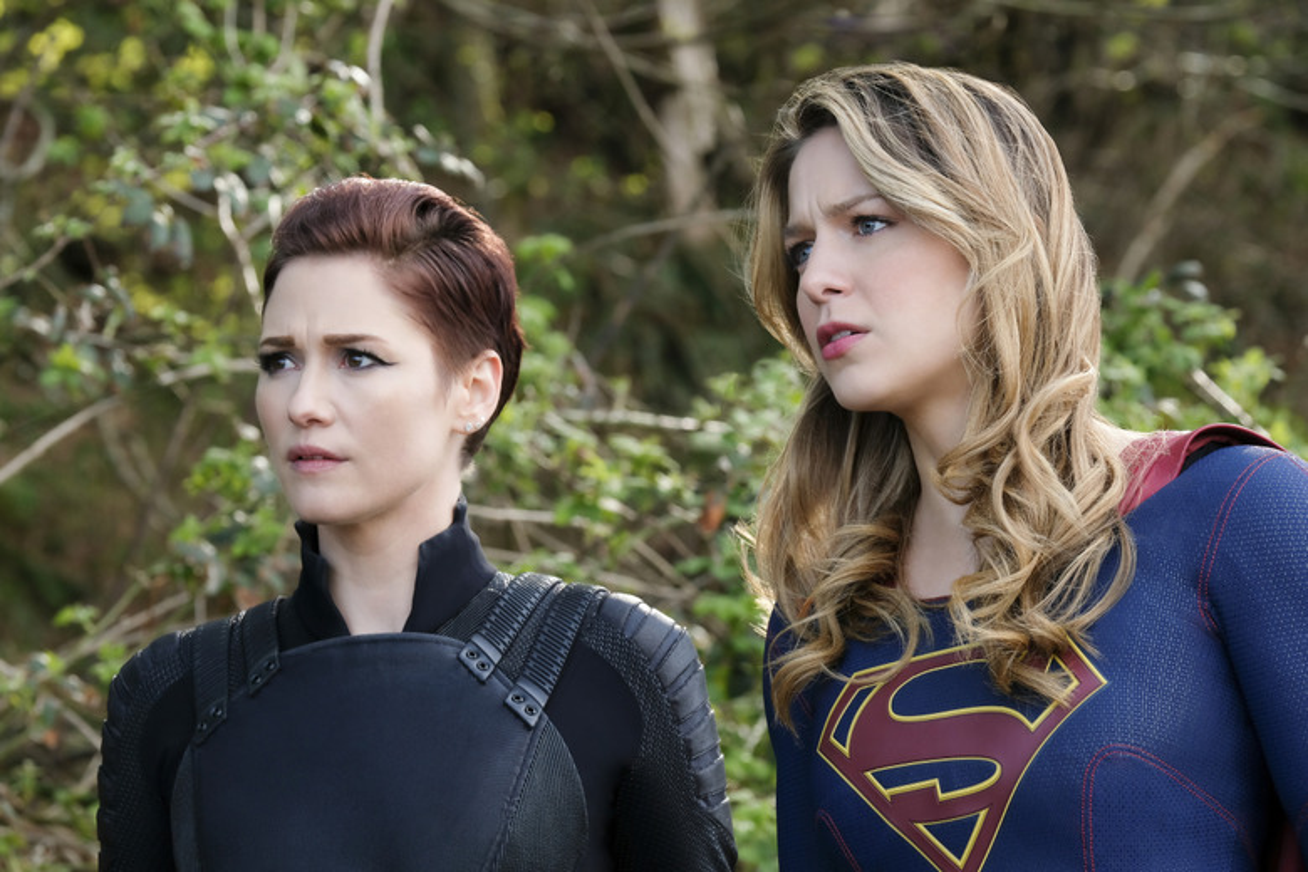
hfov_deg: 11.5
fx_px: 6503
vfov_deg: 7.7
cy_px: 436
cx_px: 654
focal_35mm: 179
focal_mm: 119.2
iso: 320
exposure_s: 1/100
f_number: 8
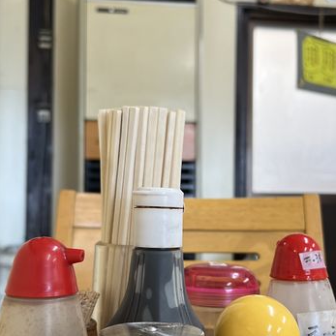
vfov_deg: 32.2
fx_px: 582
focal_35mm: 53
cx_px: 180
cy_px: 183
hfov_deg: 32.2
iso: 100
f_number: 1.5
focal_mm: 5.7
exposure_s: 1/100
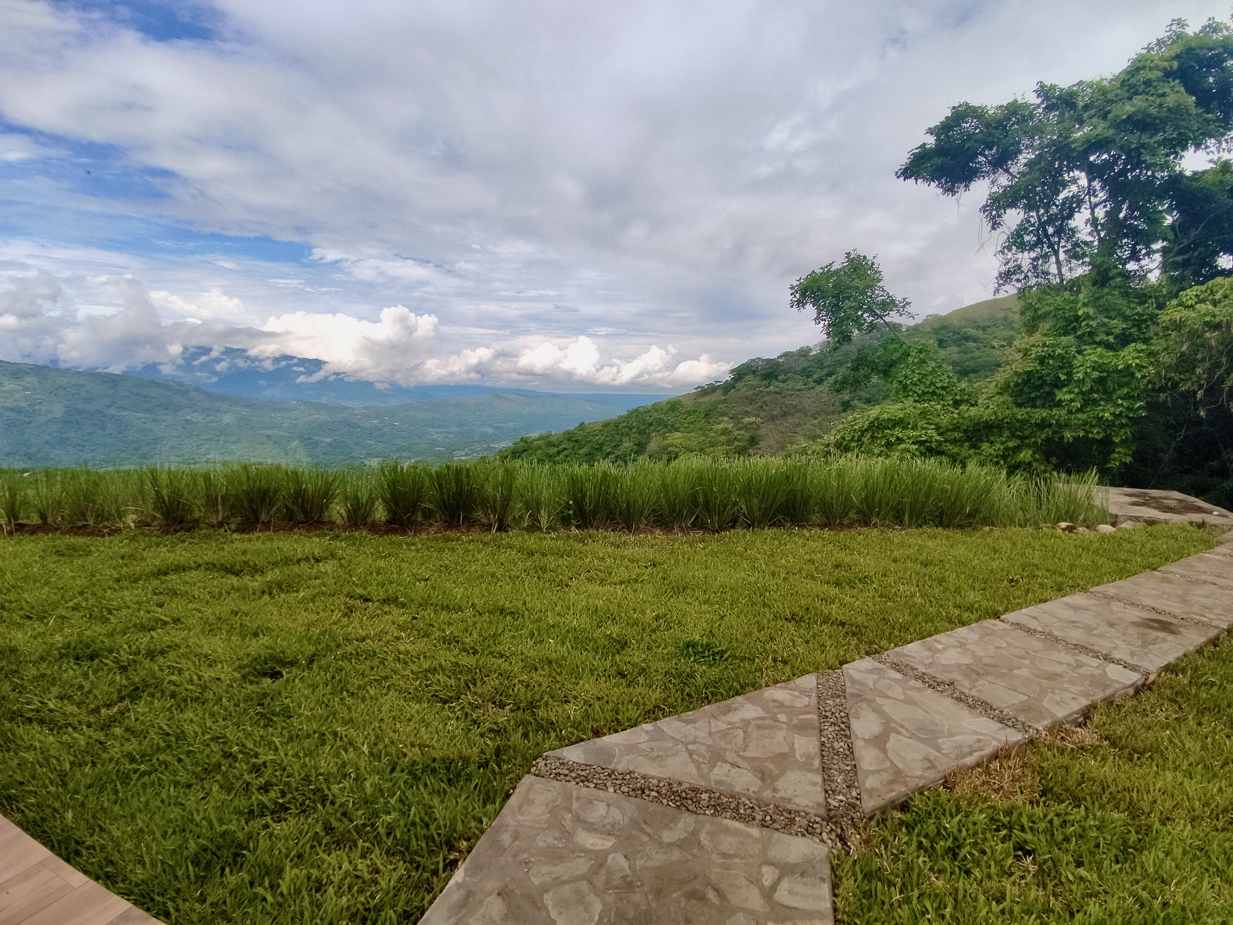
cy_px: 462
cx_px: 616
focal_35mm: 15
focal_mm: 1.6
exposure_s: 1/1638
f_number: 2.2
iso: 51
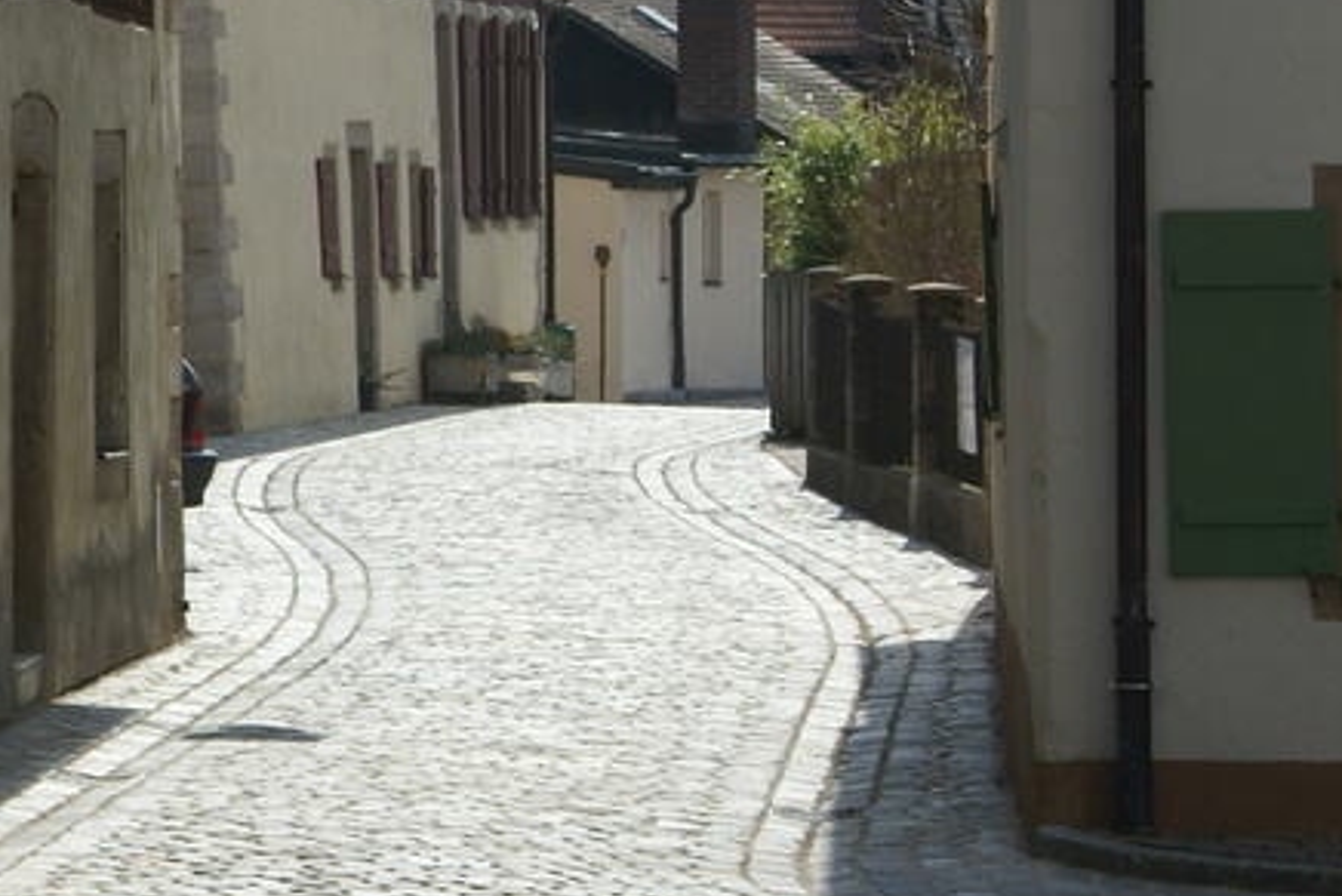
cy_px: -154
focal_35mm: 278
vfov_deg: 4.9
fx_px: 10366
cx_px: -816
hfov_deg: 7.3
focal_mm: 50
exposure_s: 1/320
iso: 100
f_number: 8
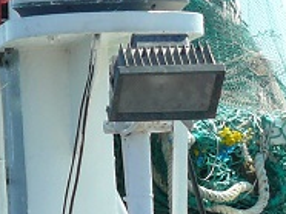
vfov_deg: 4.3
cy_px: 218
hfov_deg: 5.7
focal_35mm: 348
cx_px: -48
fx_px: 2871
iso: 100
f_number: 5.6
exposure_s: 1/320
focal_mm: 12.6
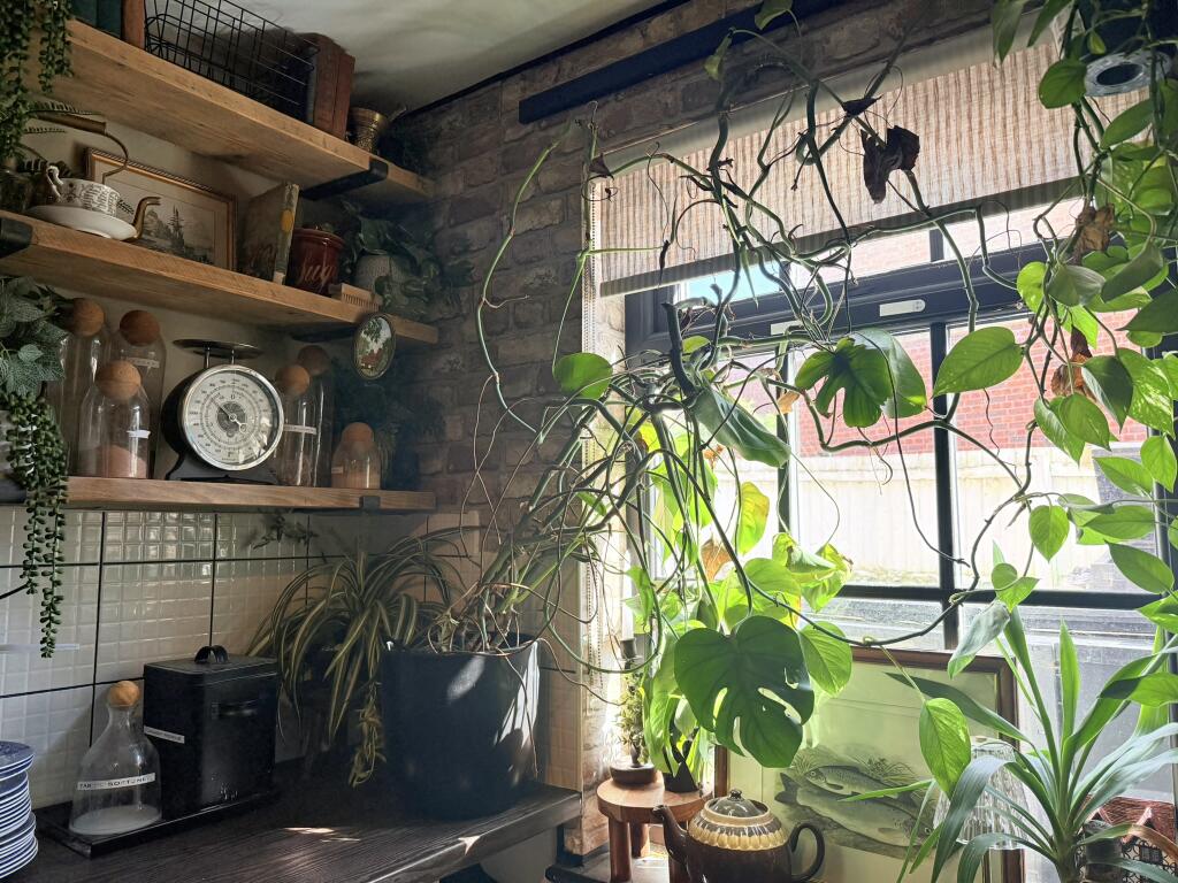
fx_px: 817
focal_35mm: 24
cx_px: 589
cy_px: 442
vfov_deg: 56.8
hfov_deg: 71.6
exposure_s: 1/211
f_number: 1.78
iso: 200
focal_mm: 6.76
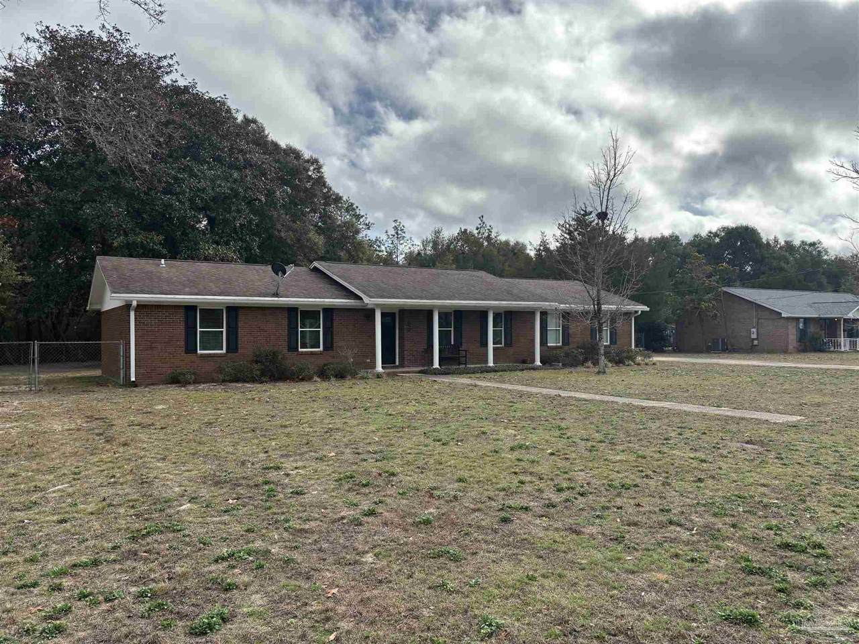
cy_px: 322
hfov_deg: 67.3
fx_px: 645
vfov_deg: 53.1
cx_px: 430
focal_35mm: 26
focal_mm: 5.96
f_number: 1.6
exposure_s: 1/5348
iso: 50
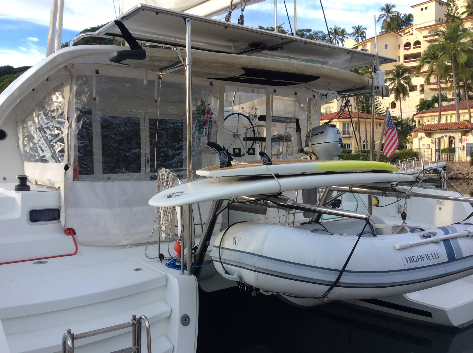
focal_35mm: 32
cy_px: 176
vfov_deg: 44.1
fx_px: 437
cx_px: 236
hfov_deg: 56.9
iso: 32
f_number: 2.4
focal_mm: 3.3
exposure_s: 1/327
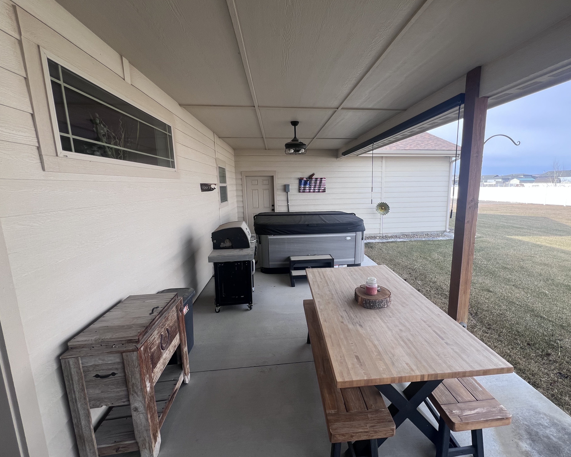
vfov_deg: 88.0
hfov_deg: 100.4
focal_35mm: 14
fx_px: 237
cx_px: 311
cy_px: 225
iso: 32
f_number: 1.8
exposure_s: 1/267
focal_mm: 1.57
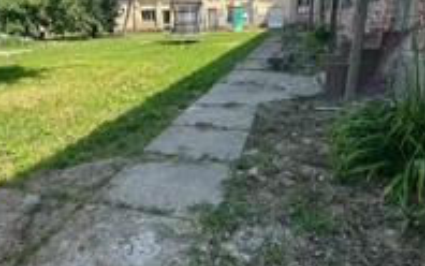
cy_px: 118
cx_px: 157
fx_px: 348
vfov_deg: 41.8
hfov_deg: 61.9
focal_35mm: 30
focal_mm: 2.22
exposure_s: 1/842
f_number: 2.2
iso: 40
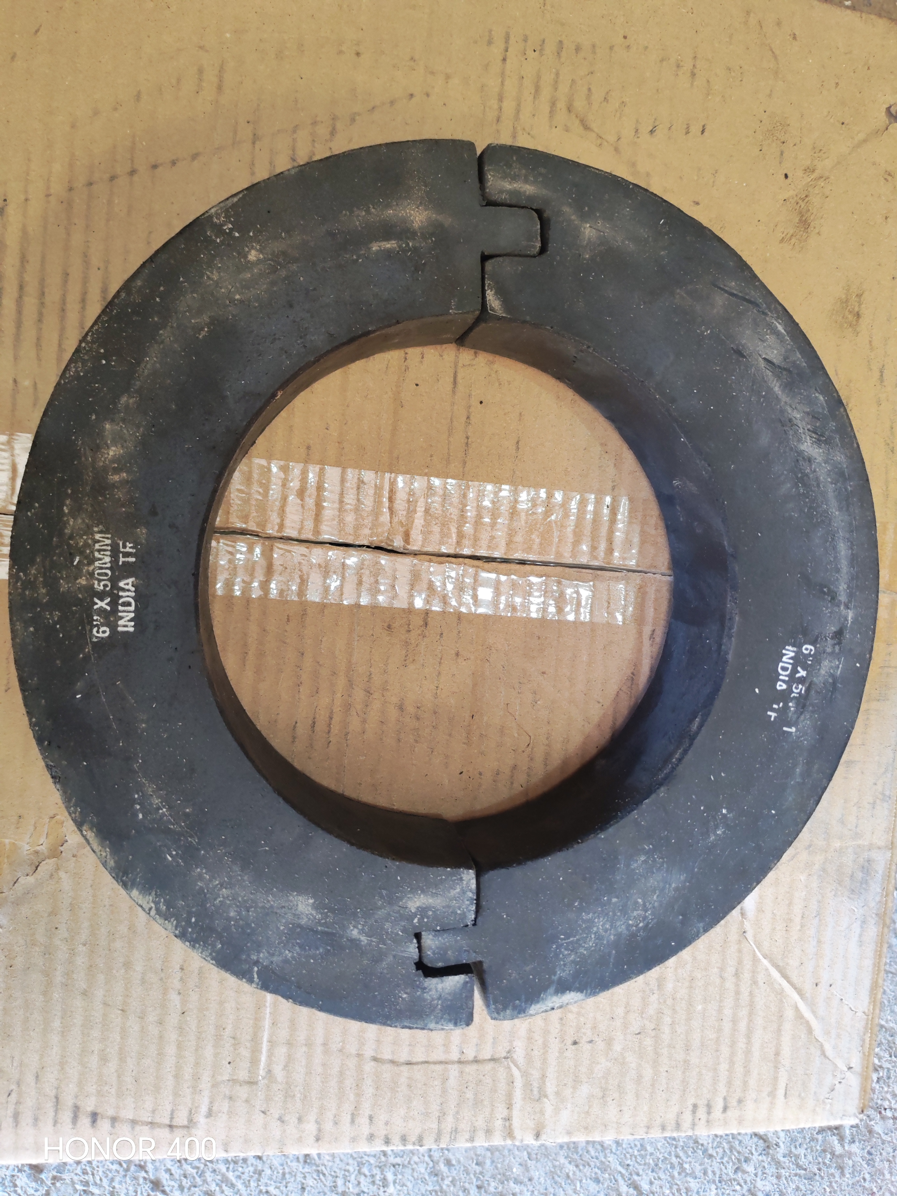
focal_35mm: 27
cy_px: 598
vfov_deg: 65.3
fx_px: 933
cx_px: 448
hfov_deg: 51.4
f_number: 1.9
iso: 800
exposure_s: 1/100
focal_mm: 6.12
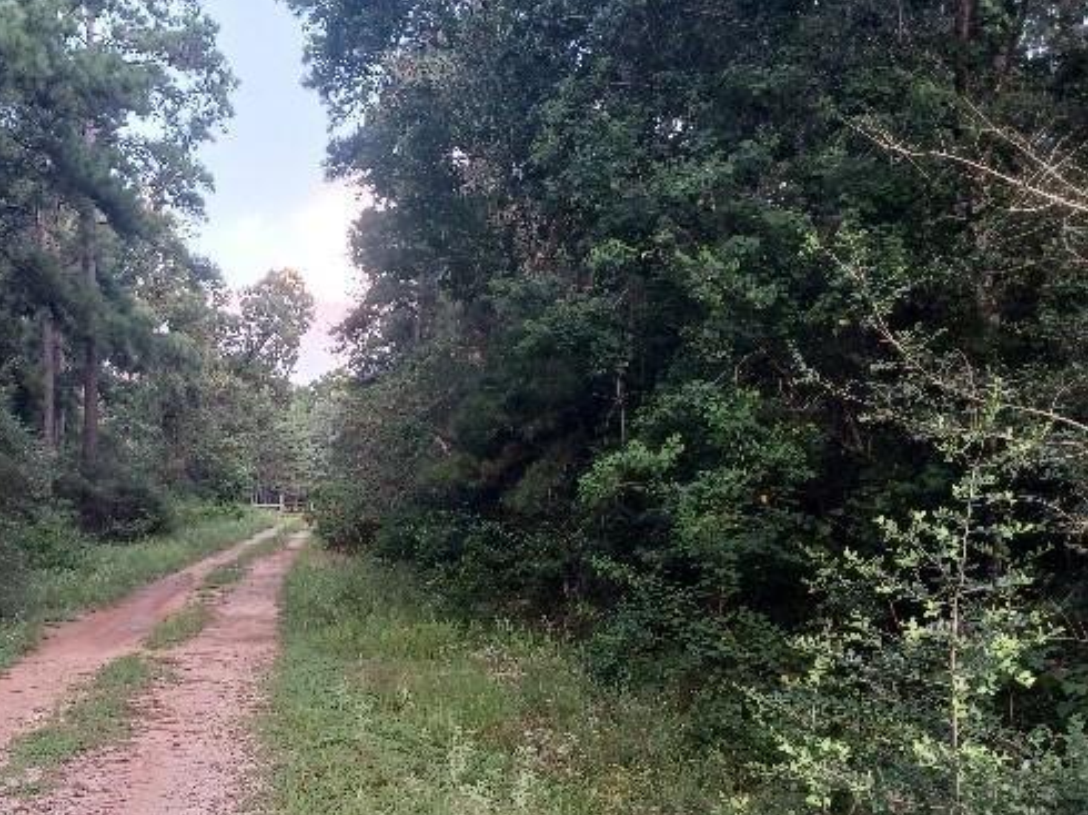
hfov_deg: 41.0
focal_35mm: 45
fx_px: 1414
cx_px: 291
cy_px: 520
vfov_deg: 32.0
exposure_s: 1/50
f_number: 1.8
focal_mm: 4
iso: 200
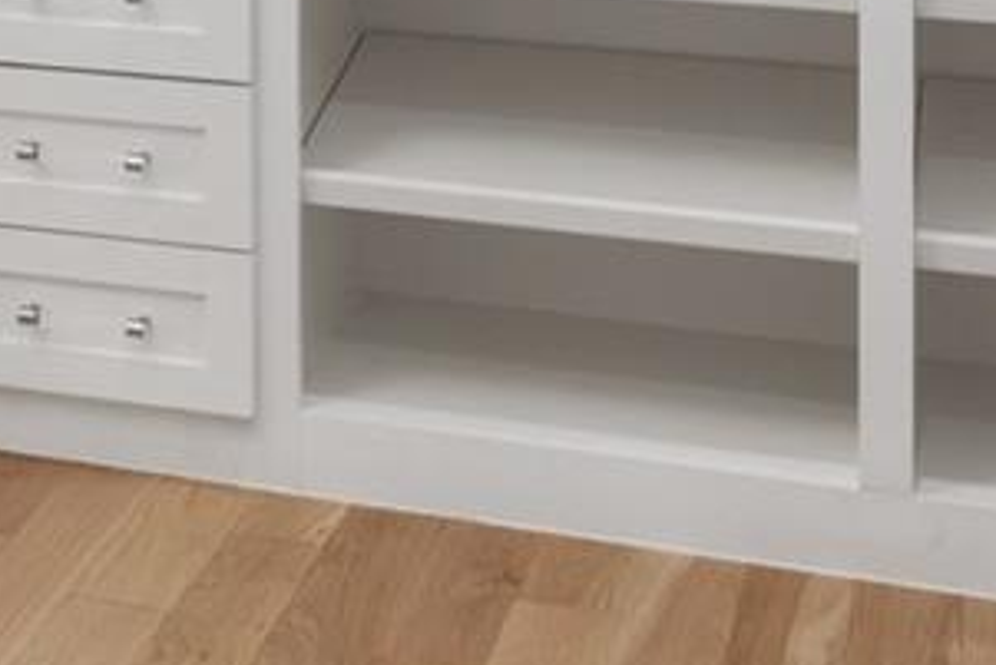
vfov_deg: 12.3
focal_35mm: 102
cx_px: -238
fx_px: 2823
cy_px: -548
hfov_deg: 18.8
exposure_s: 1
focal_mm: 15
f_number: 8
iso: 250
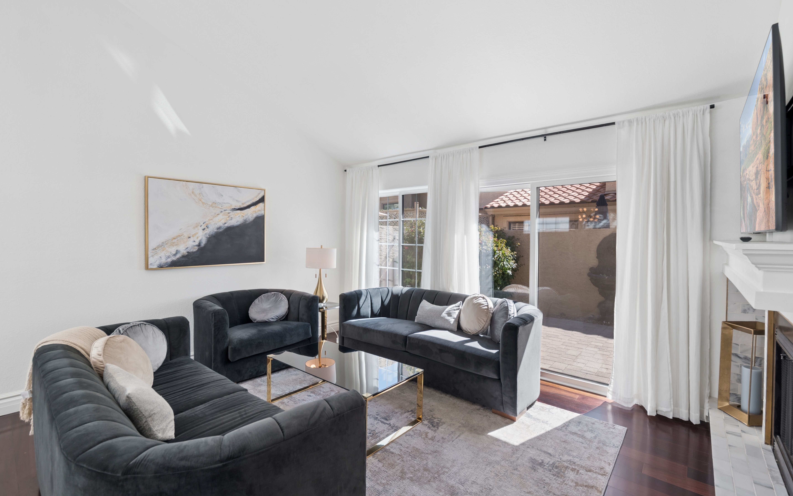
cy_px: 241
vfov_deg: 74.8
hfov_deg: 101.4
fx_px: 324
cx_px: 414
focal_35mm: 15
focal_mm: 14
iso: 400
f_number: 8
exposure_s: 1/100
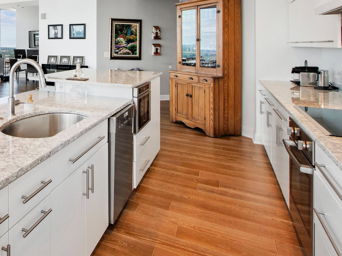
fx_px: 287
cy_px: 48
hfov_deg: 53.6
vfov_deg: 45.6
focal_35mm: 29
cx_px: 32
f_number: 8
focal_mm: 10
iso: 100
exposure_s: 1/8
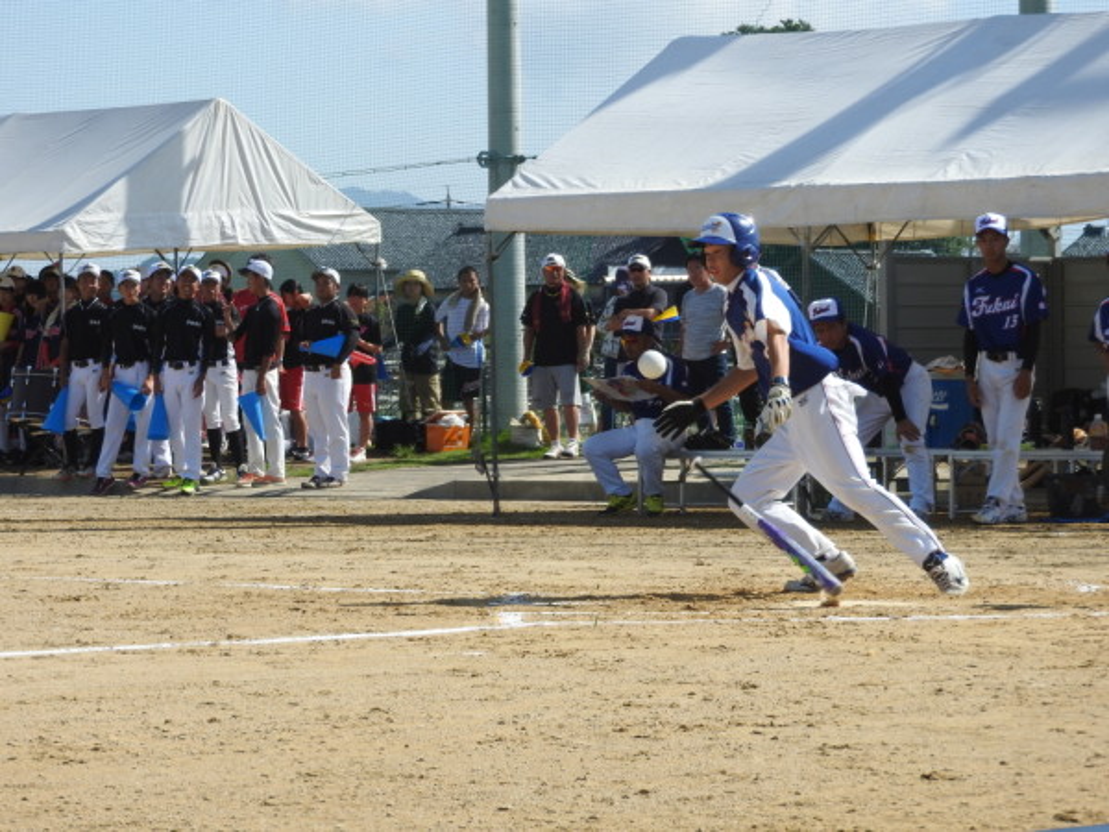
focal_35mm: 170
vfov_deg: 8.7
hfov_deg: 11.6
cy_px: 416
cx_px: 554
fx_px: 5446
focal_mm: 30.5
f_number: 5.2
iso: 100
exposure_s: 1/500
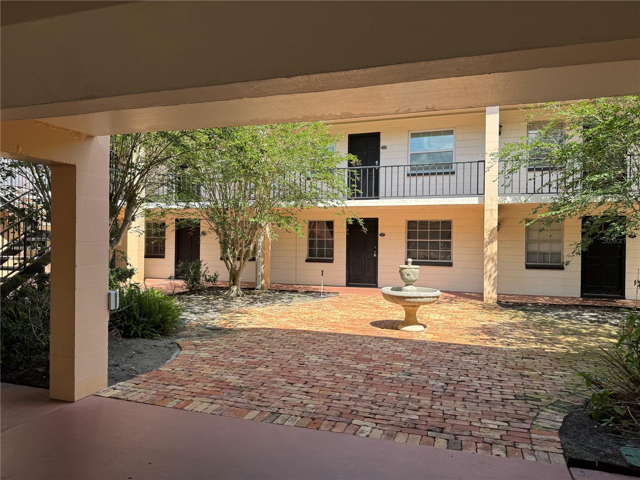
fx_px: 444
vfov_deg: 56.8
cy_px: 240
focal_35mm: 24
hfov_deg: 71.6
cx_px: 320
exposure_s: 1/1425
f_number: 1.78
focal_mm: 6.76
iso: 80
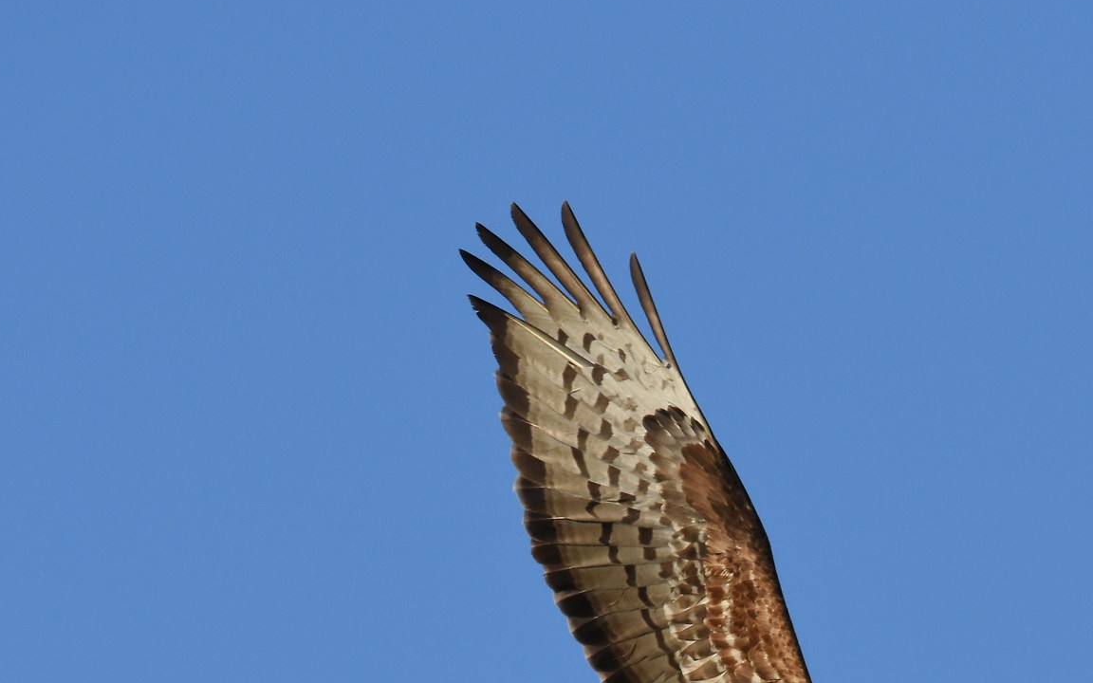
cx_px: 759
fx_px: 56924
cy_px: 745
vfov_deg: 0.7
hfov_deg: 1.1
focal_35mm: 1911
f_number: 10
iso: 800
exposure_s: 1/1600
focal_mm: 600
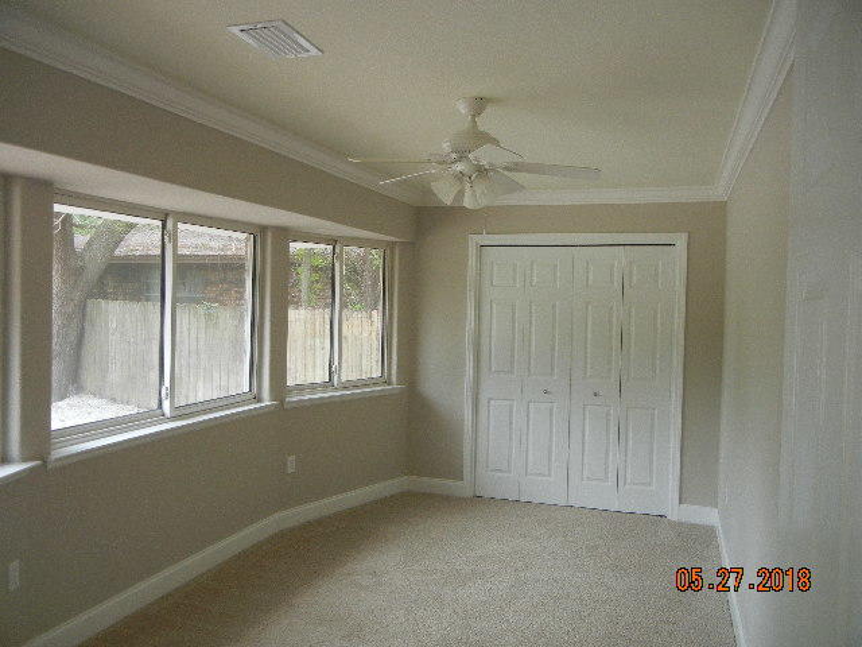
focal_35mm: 30
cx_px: 431
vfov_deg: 46.8
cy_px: 324
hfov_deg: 60.0
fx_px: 747
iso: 264
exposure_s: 1/30
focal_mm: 5.4
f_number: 3.5
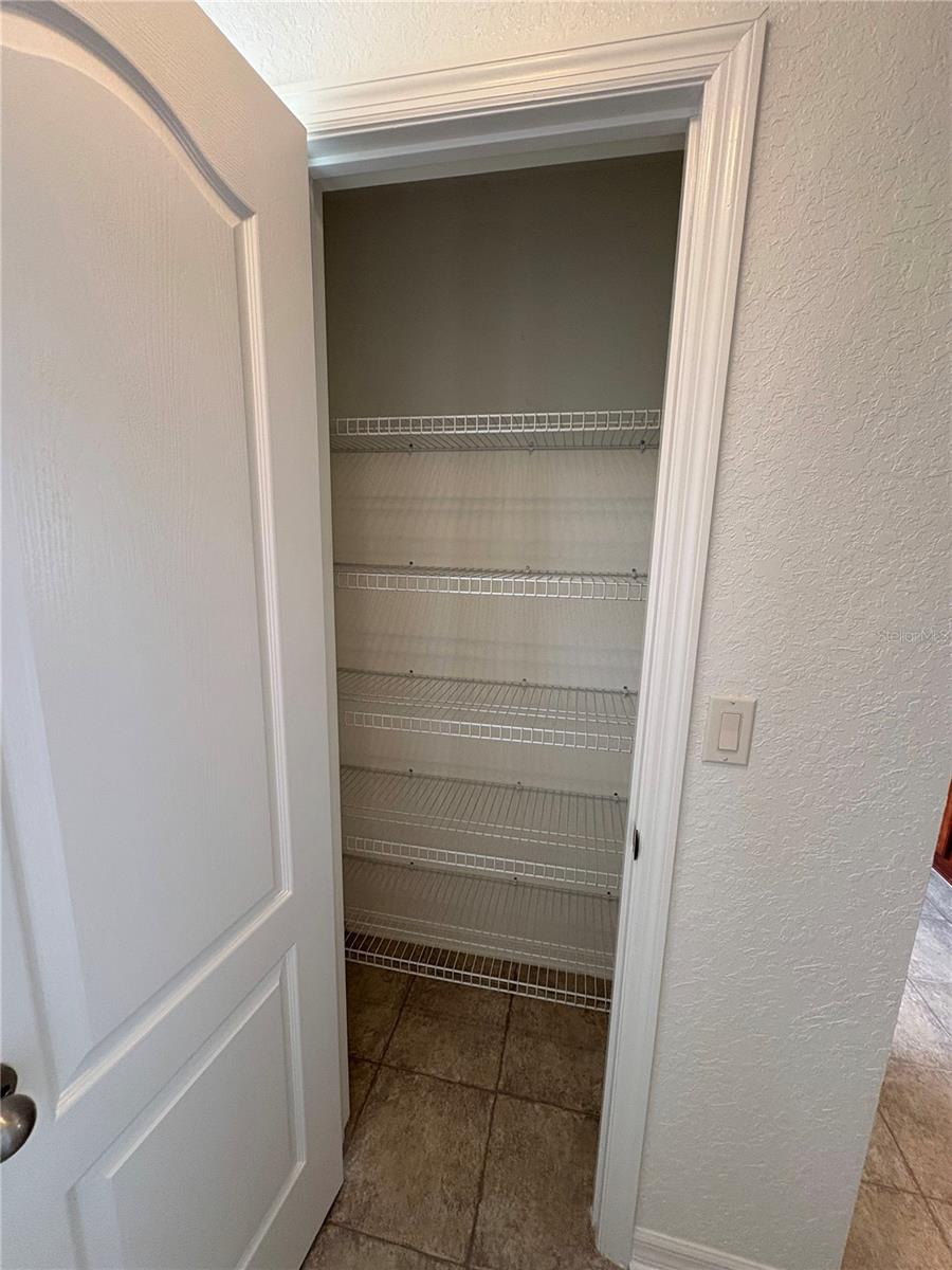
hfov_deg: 85.7
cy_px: 635
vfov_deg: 102.1
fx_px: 513
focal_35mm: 14
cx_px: 476
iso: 200
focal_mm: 2.22
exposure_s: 1/120
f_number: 2.2
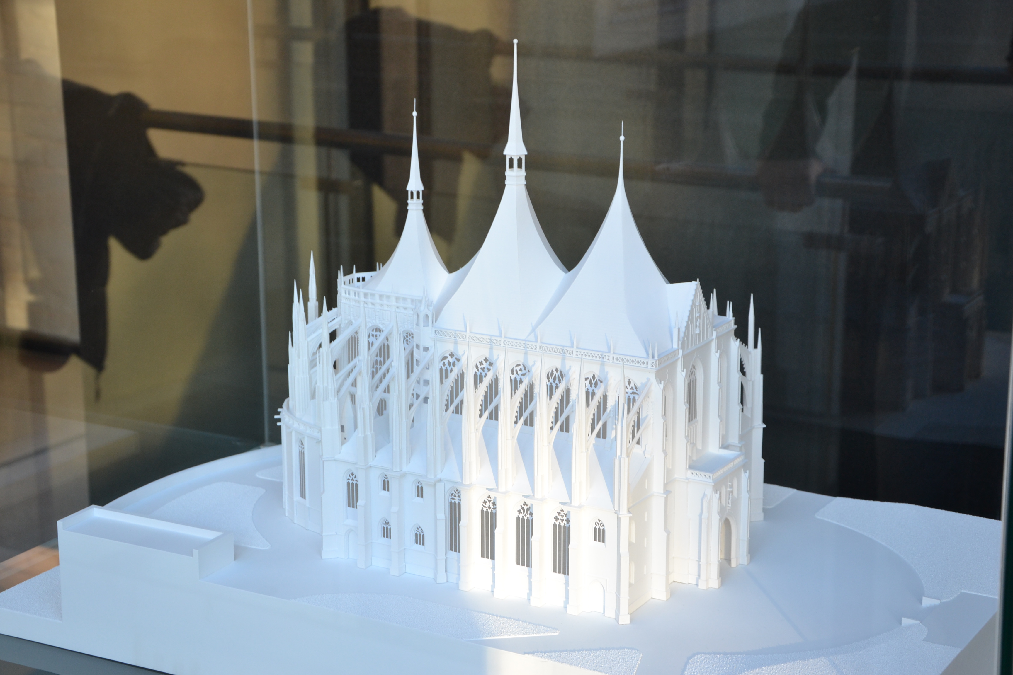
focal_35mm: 72
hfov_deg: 28.1
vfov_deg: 18.9
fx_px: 2026
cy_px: 338
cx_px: 506
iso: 400
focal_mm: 48
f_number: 4.8
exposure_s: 1/60
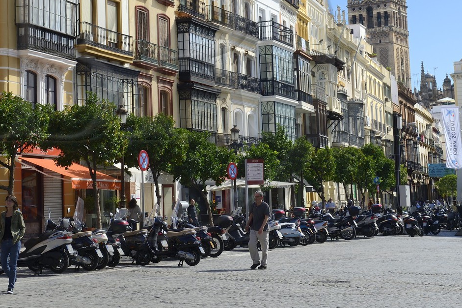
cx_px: 133
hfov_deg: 23.8
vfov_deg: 15.9
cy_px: 61
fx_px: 1090
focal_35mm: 85
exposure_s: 1/200
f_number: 13
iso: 200
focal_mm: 50
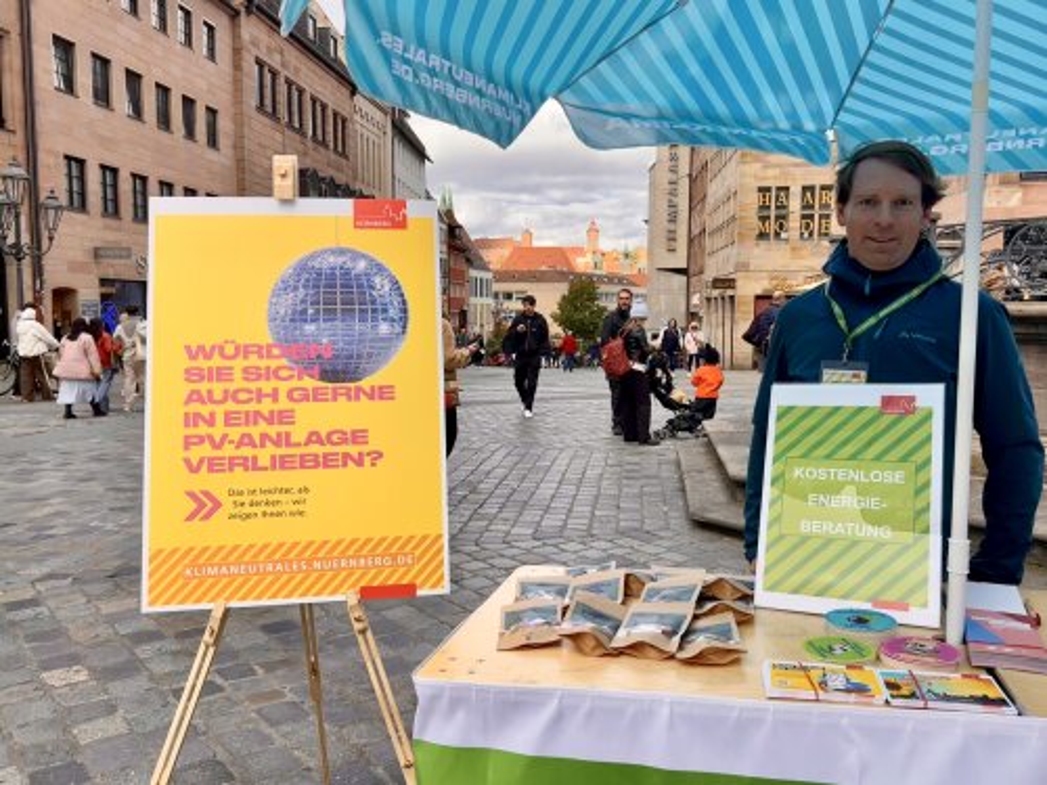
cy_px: 392
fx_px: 786
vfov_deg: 53.1
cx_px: 524
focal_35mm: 26
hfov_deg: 67.3
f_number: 1.5
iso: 50
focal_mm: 5.7
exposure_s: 1/1266
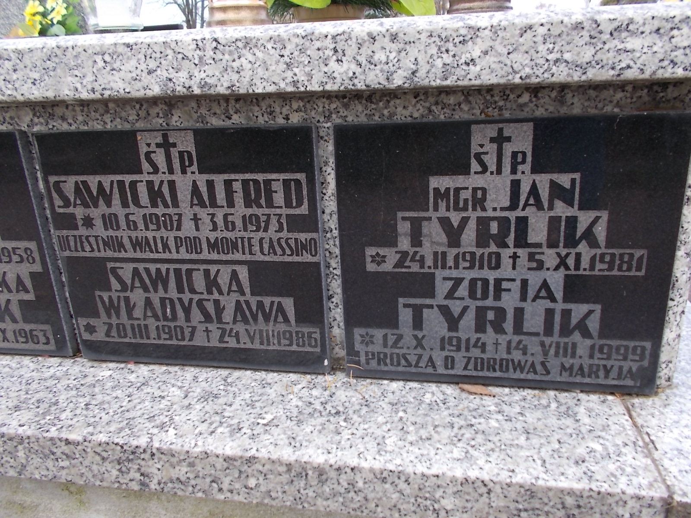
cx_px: 346
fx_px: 519
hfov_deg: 67.3
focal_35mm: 26
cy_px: 259
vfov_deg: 53.1
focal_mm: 4.6
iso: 80
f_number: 3.2
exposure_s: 1/125
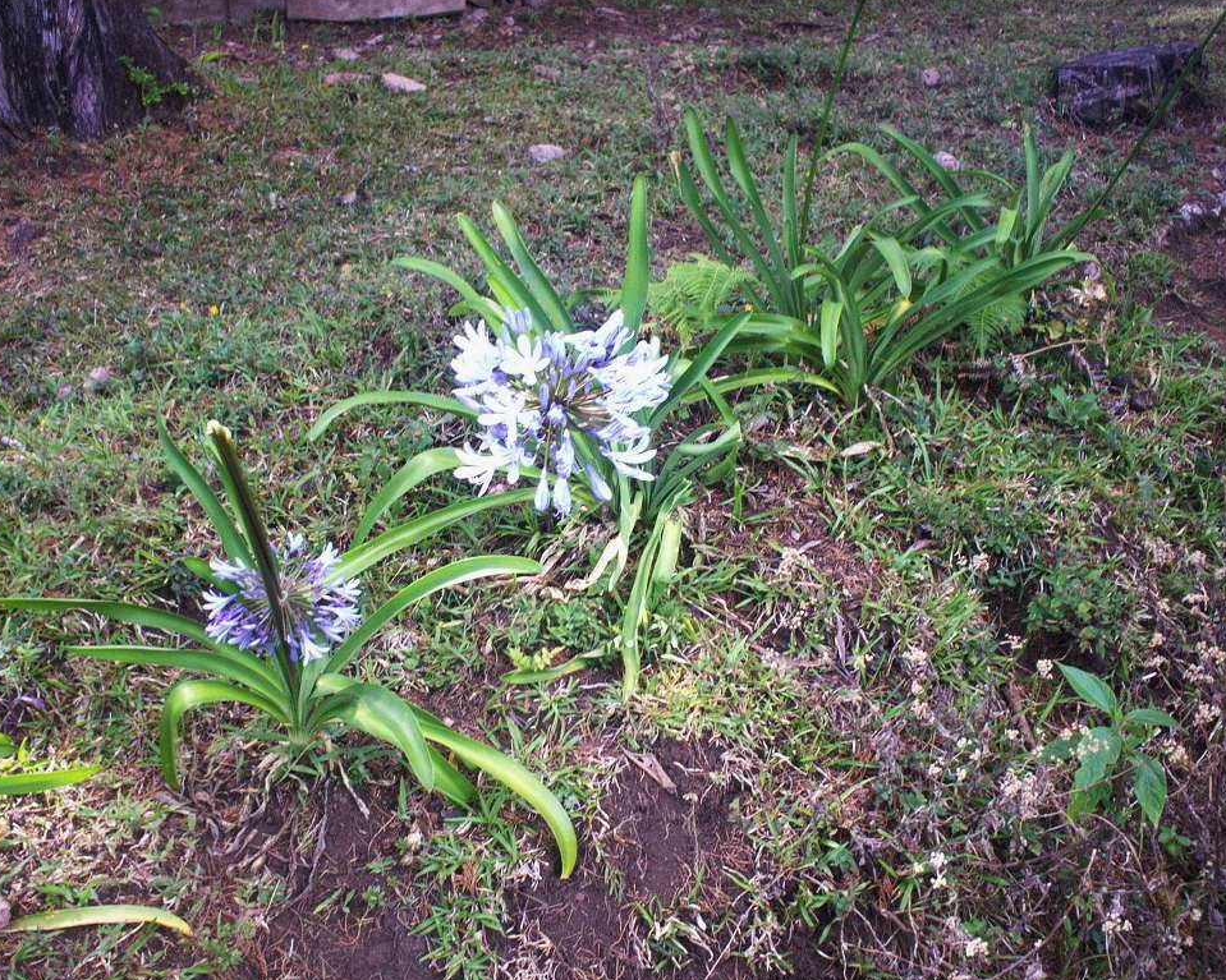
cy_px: 492
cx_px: 584
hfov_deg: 47.9
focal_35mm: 38
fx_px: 1379
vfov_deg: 39.2
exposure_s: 1/35.8
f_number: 4.5
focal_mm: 6
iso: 140
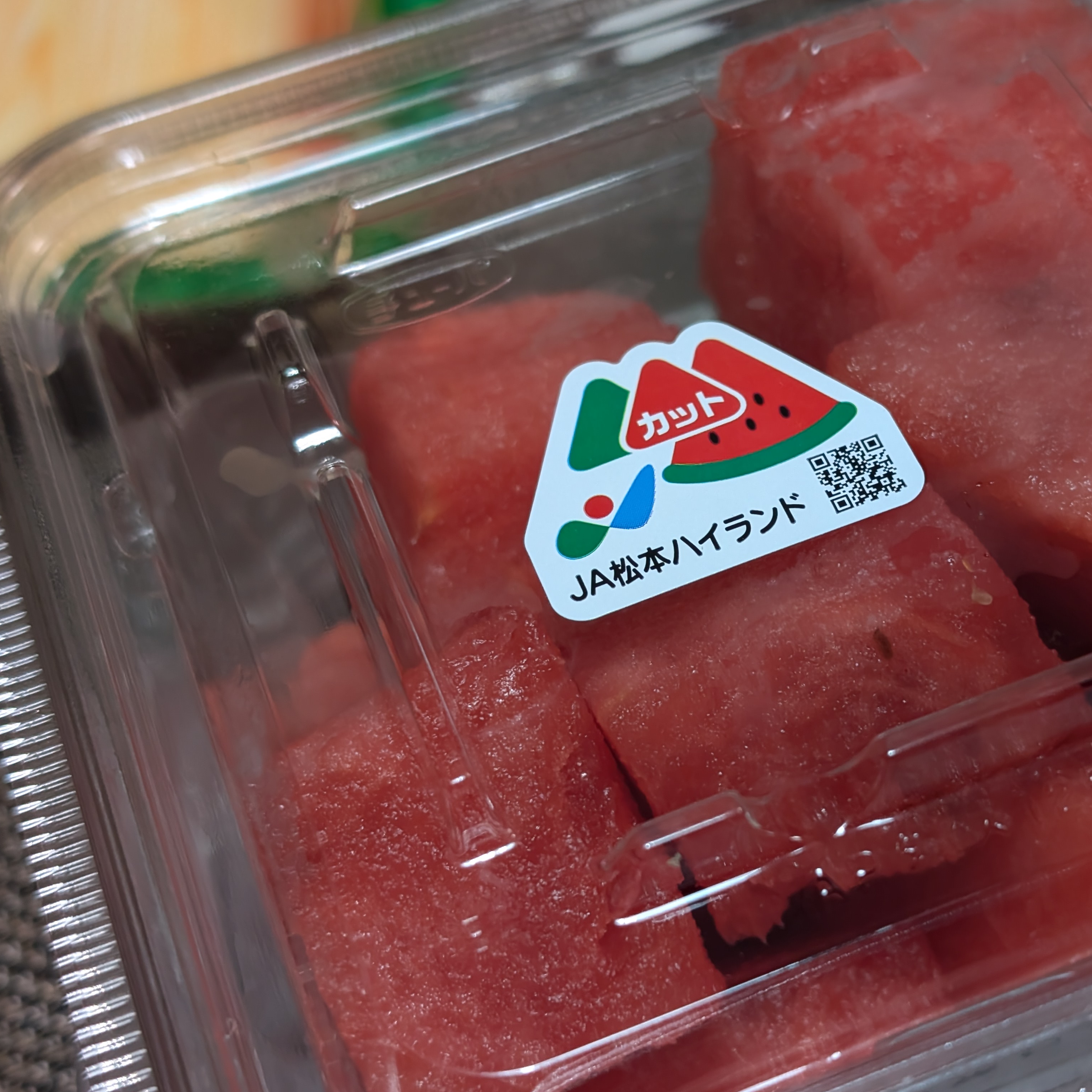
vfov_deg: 29.6
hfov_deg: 29.4
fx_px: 2070
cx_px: 717
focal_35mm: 58
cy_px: 544
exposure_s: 1/59.4
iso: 267
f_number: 1.68
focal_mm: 6.9
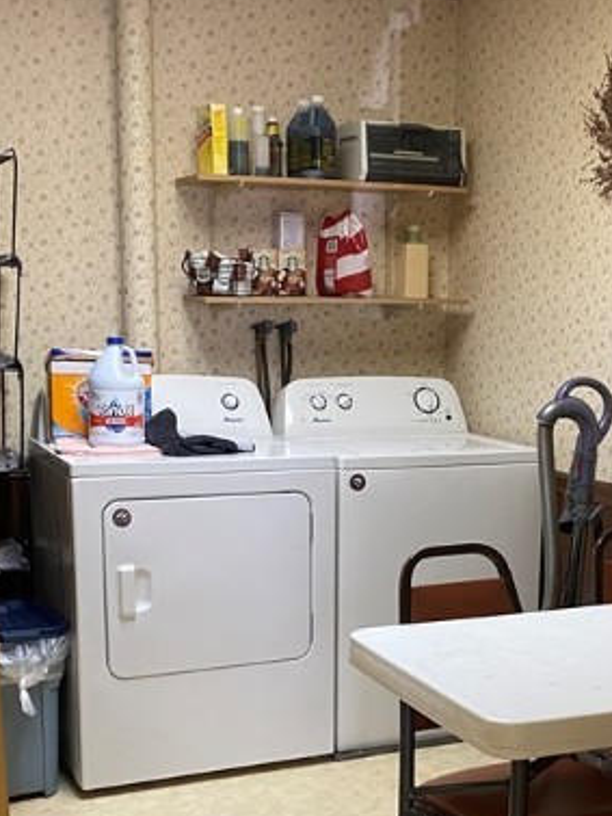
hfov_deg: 27.4
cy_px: 589
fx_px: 1249
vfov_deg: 35.5
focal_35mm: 53
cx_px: 411
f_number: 1.8
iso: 400
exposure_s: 1/60
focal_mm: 4.25
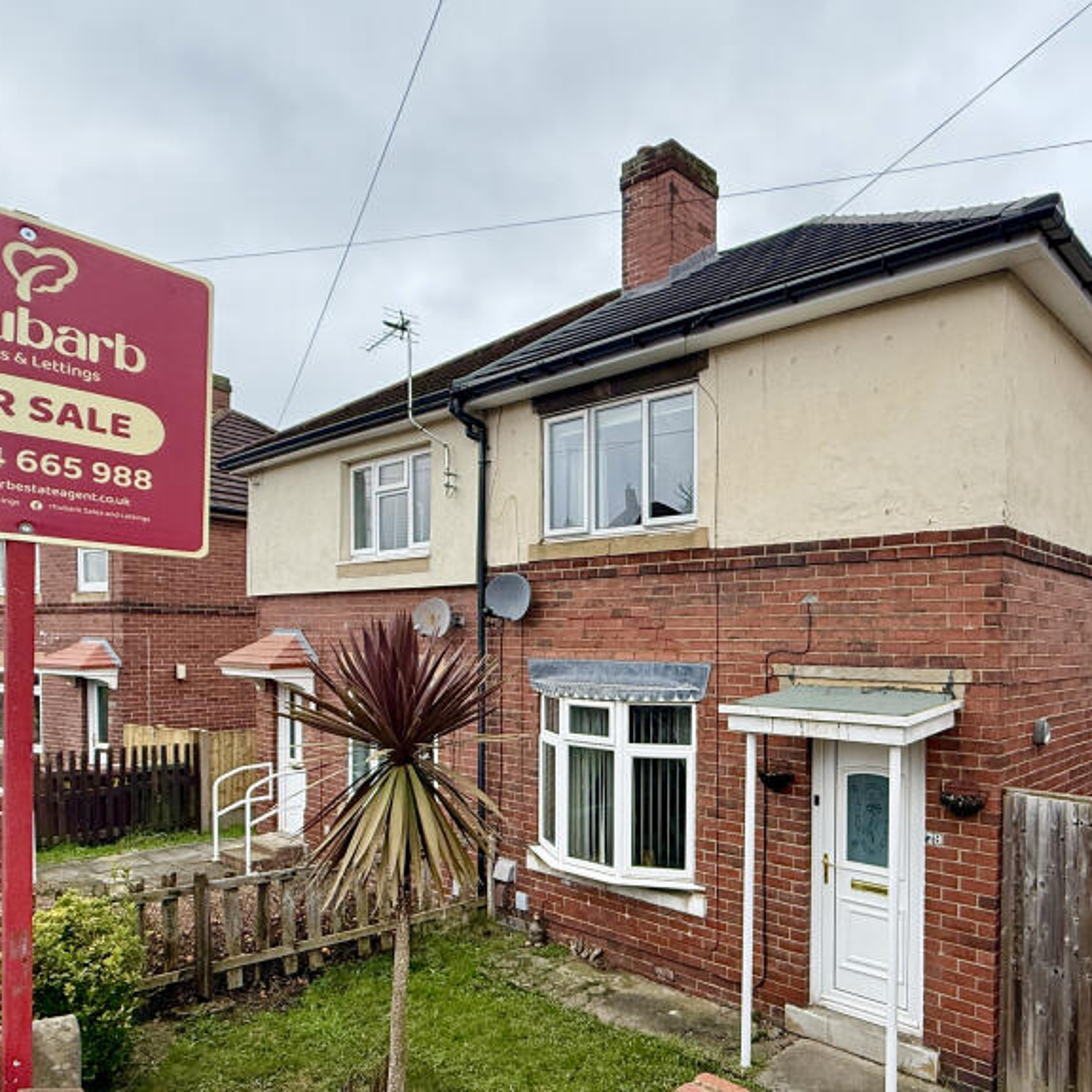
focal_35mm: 22
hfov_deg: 68.7
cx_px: 669
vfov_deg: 69.0
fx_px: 785
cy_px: 652
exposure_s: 1/99
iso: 125
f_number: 2.2
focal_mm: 2.22
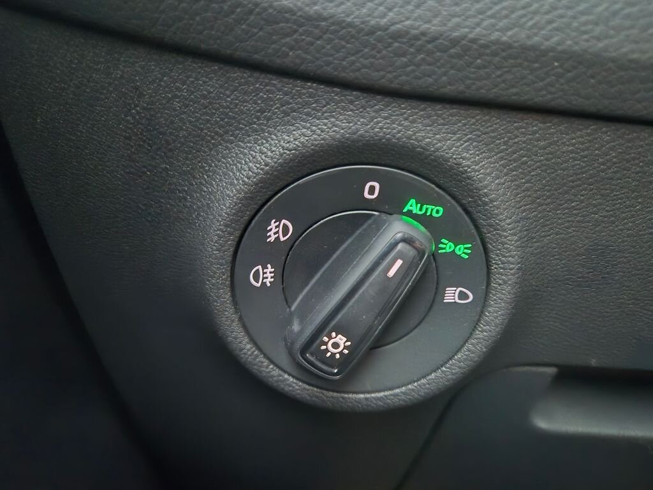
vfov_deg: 58.9
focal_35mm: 23
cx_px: 326
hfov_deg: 73.9
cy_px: 245
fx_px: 434
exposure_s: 1/33.3
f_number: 1.8
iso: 2500
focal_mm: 5.4
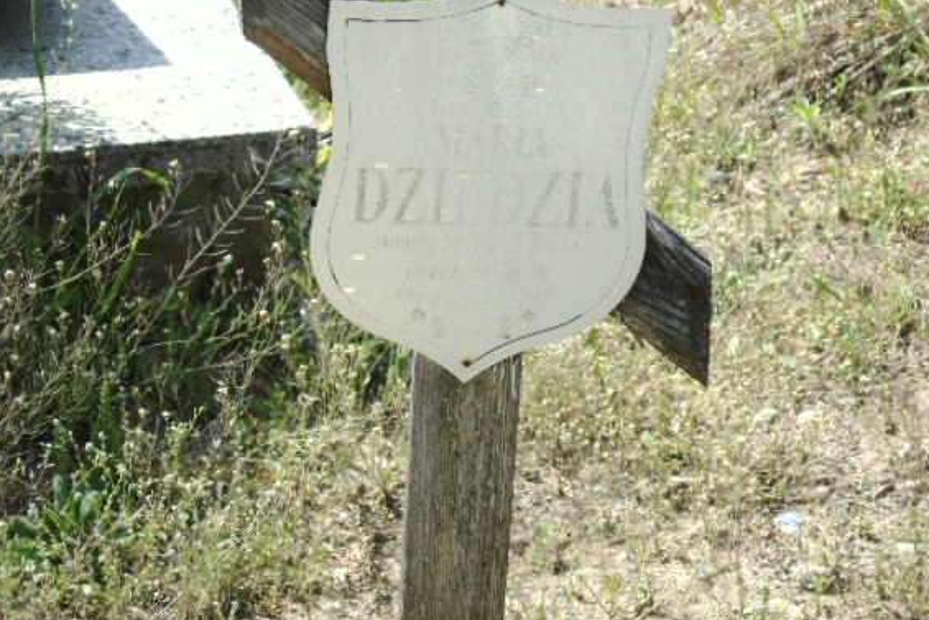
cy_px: 260
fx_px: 3768
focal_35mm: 146
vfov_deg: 9.4
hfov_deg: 14.1
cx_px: 506
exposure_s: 1/400
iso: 80
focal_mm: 22
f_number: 4.6
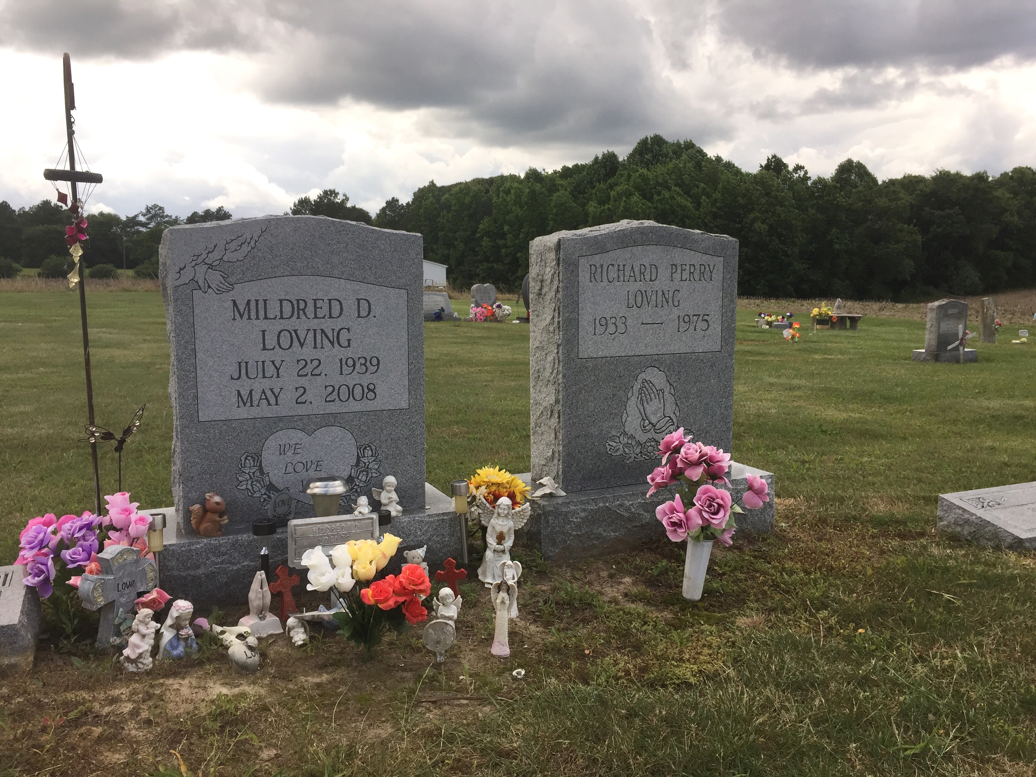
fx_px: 868
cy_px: 388
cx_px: 518
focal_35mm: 29
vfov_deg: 48.2
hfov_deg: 61.7
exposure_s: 1/1582
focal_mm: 4.15
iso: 40
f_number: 2.2
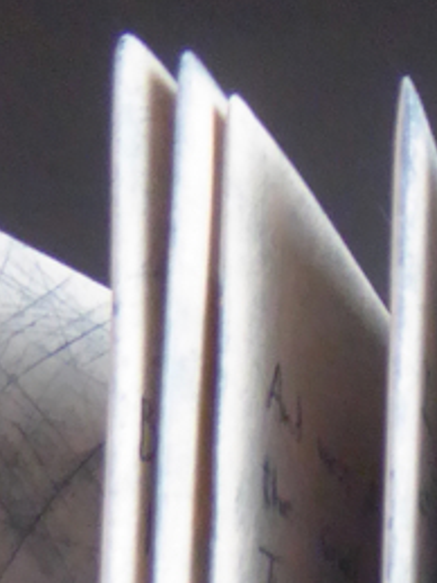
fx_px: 2173
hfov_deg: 11.1
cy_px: 1173
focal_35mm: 129
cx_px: 599
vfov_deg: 13.2
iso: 400
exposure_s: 1/60
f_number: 3.3
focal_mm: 4.3
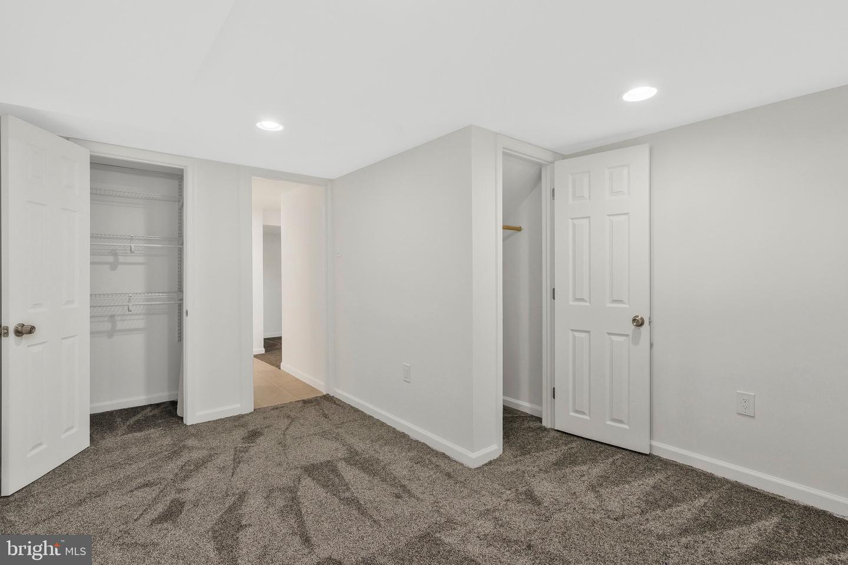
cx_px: 424
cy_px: 282
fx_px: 377
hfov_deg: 96.7
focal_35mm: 16
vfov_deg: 73.7
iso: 1250
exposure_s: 1/40
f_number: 8
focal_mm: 16
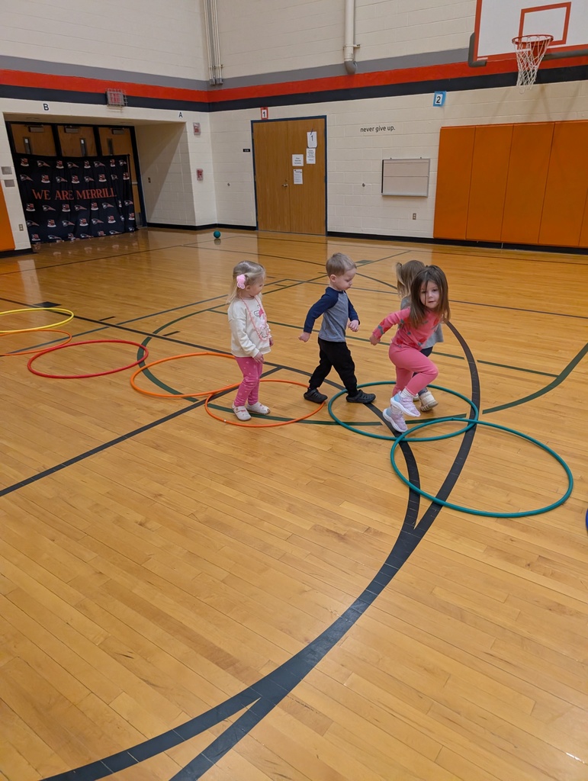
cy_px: 390
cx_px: 294
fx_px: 542
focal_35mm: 24
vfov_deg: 71.5
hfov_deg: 56.9
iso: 1628
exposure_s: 1/670
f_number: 1.68
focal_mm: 6.9
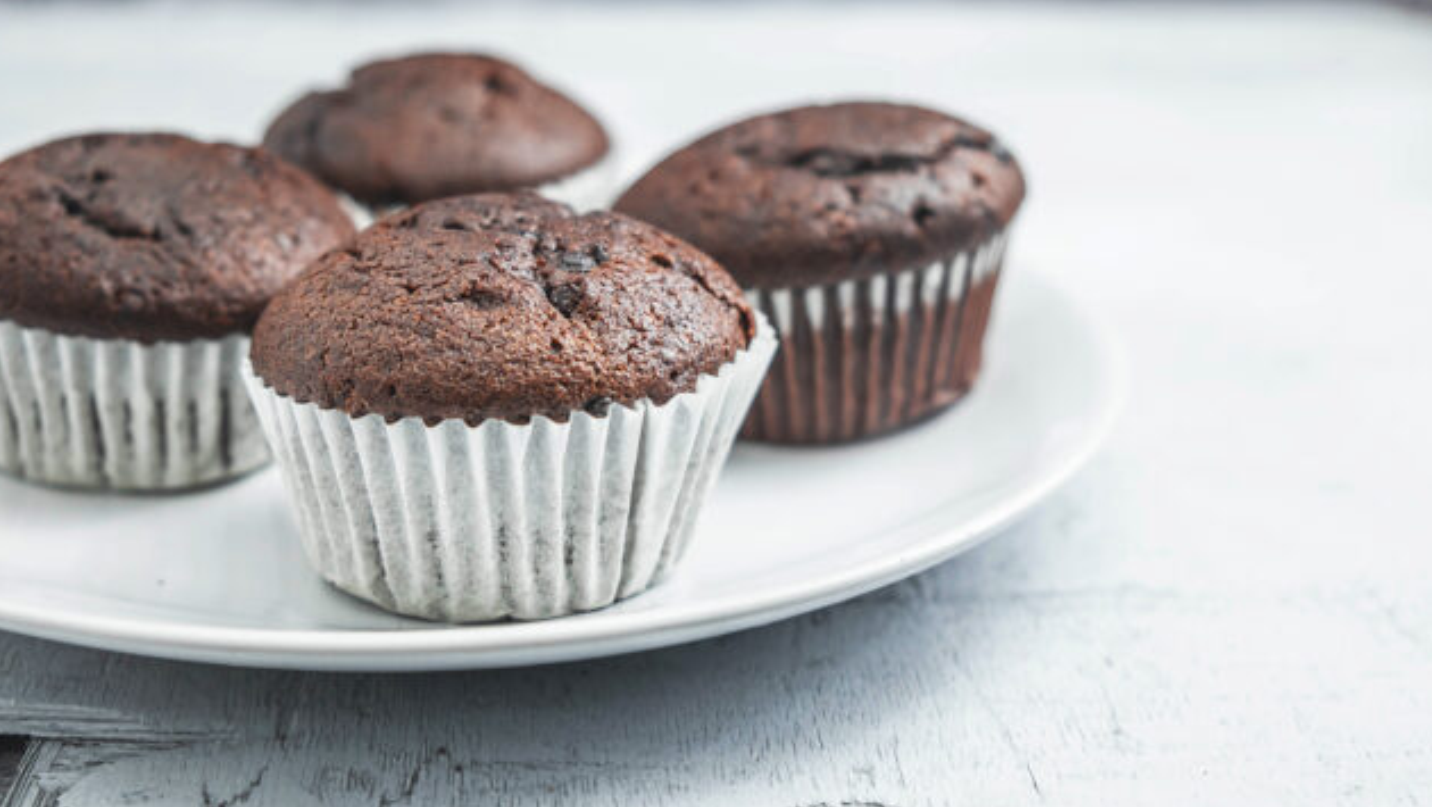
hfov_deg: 41.3
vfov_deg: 24.0
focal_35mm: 50
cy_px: 392
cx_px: 718
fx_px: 1899
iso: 200
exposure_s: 1/40
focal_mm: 31.5
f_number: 4
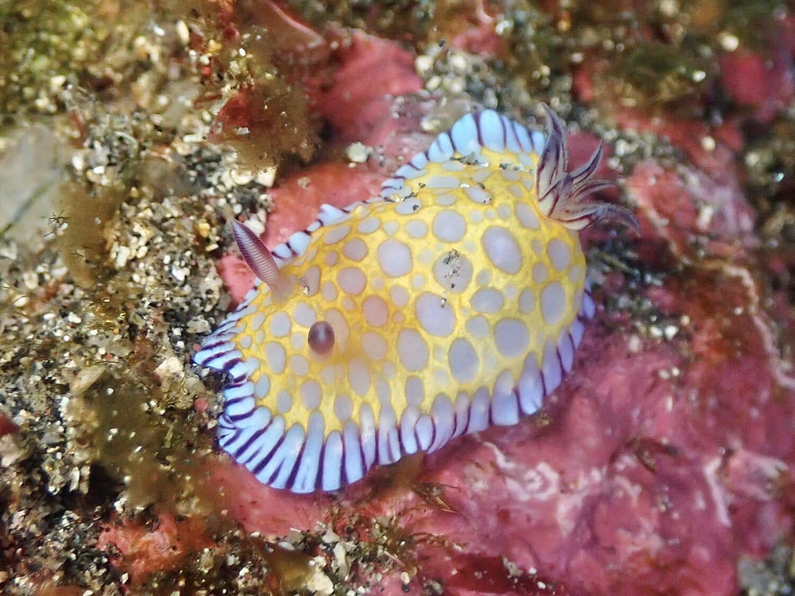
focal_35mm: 67
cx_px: 398
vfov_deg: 21.9
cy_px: 298
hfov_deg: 29.0
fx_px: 1539
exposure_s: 1/60
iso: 400
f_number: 11
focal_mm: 11.88
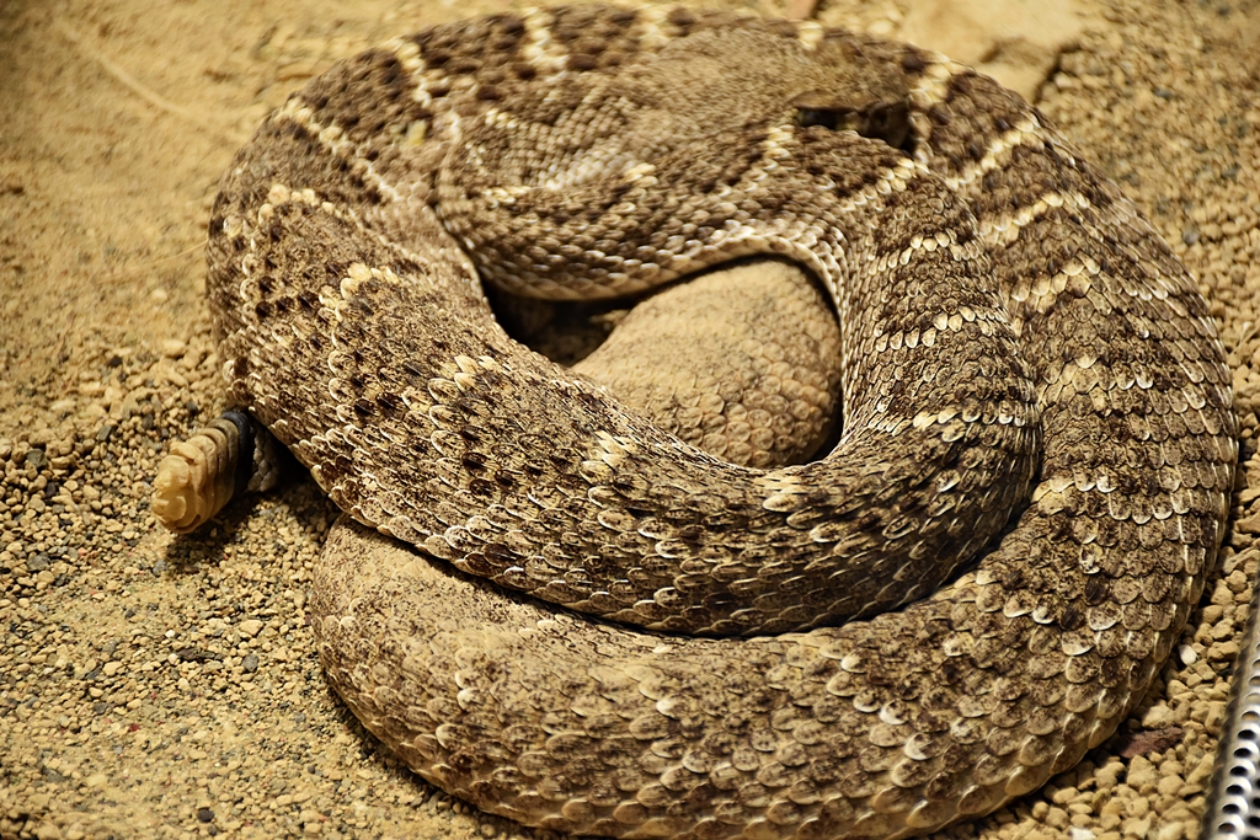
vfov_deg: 11.4
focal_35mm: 120
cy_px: 420
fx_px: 4200
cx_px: 630
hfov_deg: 17.1
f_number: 5.3
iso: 800
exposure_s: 1/160
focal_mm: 80
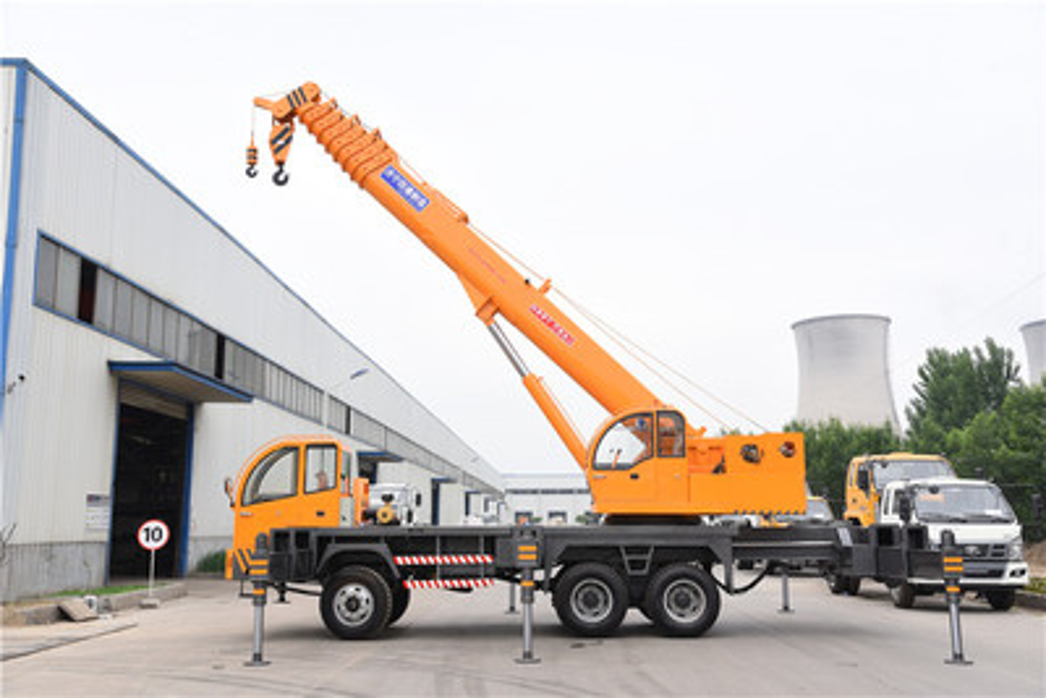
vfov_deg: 37.9
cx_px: 523
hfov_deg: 54.4
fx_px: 1017
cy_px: 349
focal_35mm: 35
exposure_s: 1/200
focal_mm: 35
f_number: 8
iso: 200
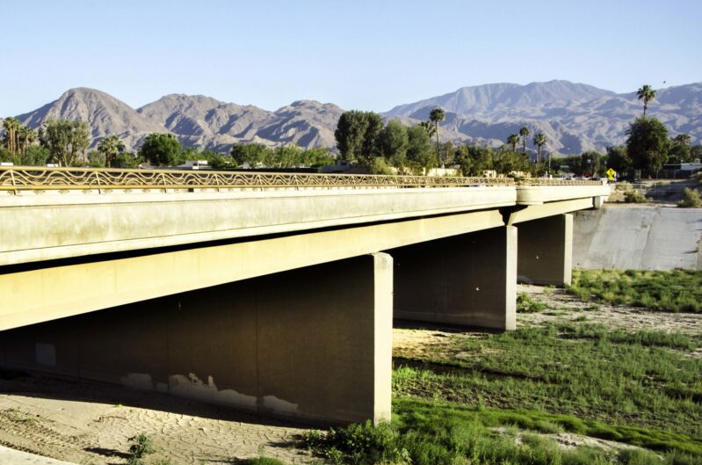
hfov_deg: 39.6
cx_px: 295
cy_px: 259
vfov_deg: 26.9
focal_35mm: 50
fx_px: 973
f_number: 16
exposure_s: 1/250
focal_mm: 26
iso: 400
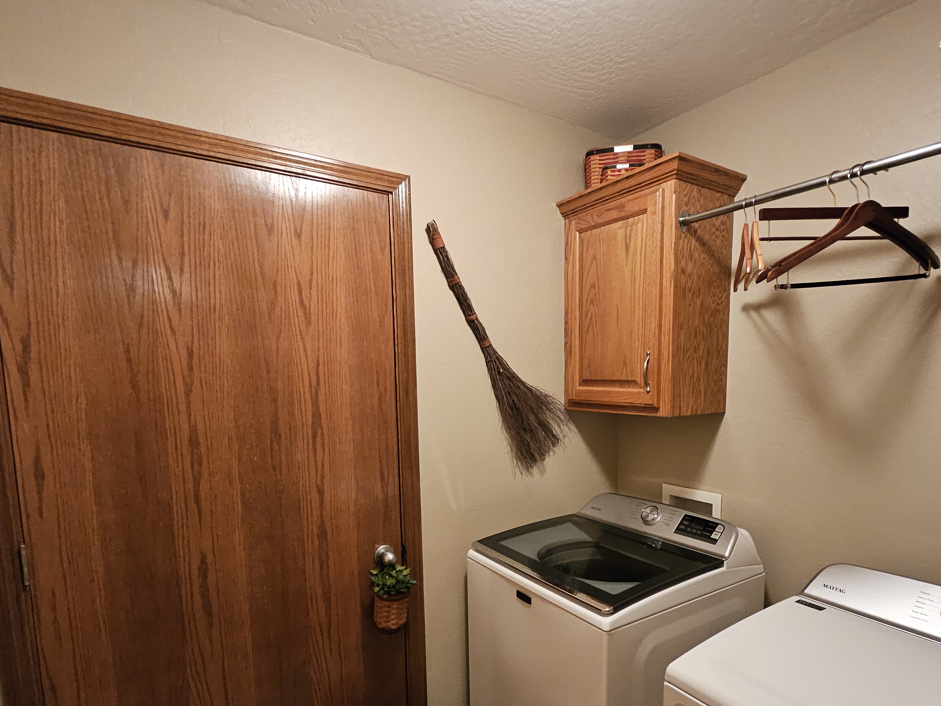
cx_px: 514
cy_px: 442
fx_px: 517
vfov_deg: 67.6
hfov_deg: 84.4
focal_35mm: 19
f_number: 2.2
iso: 500
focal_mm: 1.74
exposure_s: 1/30
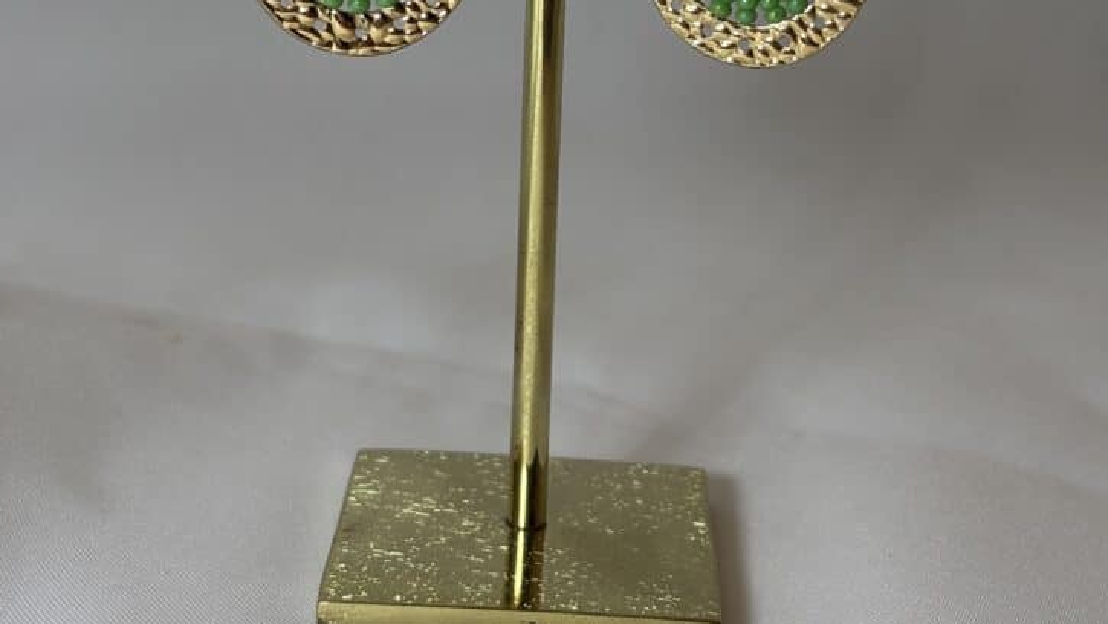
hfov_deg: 26.5
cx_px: 575
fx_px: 2351
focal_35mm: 80
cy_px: 46
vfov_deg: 14.9
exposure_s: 1/111
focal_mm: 5.96
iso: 25
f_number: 1.6
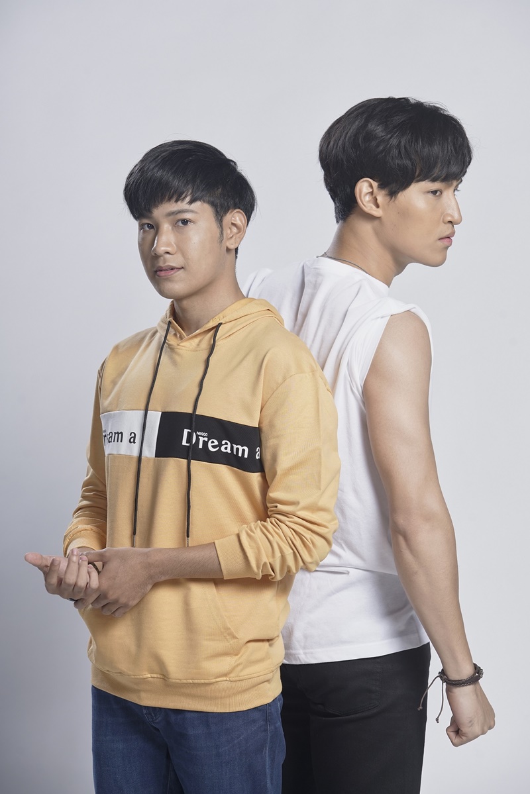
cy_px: 397
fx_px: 3200
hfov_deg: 9.5
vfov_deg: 14.2
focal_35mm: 145
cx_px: 265
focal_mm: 145
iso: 400
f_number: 8
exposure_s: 1/160
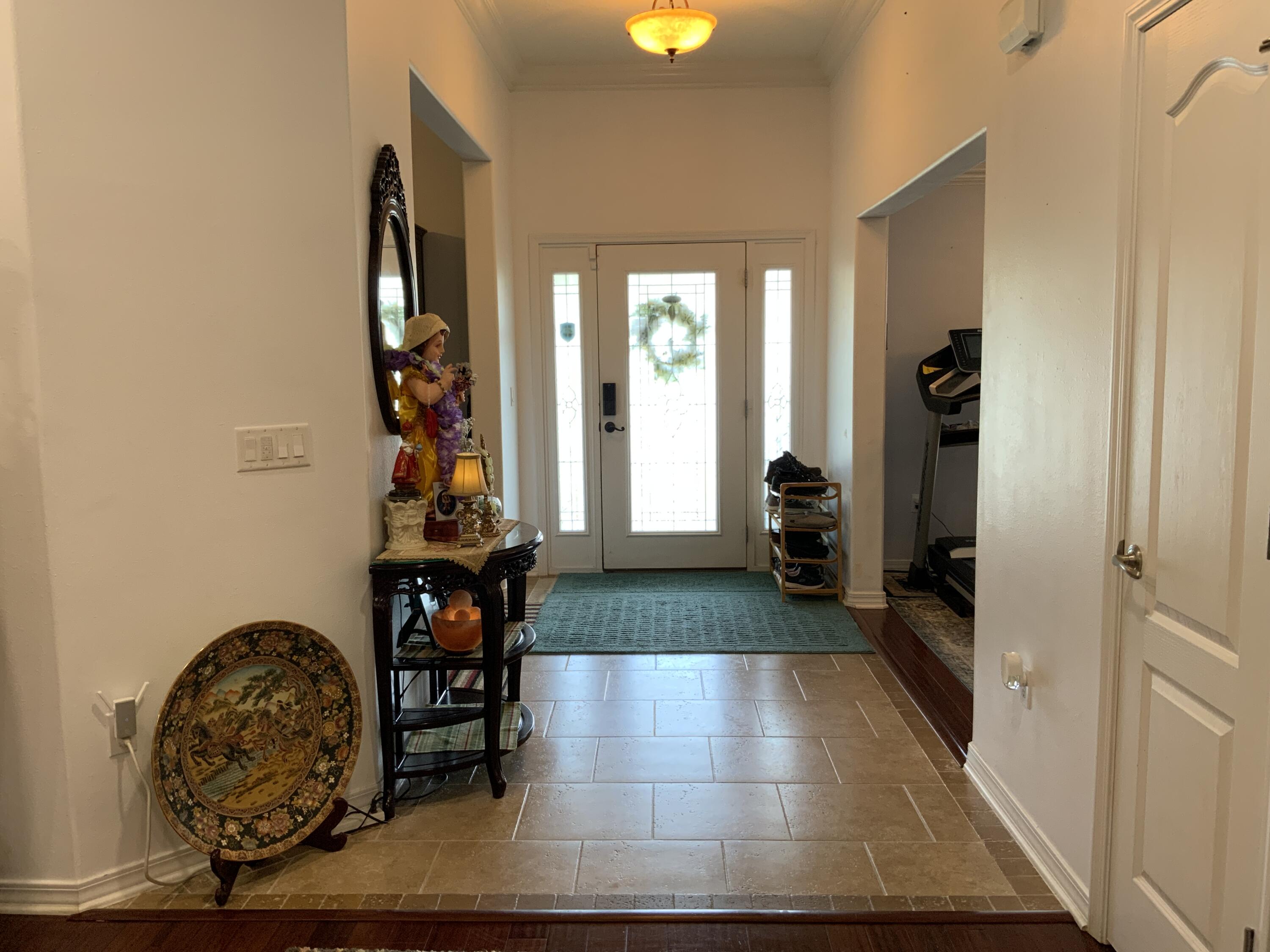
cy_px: 476
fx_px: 1064
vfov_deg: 48.2
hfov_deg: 61.7
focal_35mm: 29
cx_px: 635
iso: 80
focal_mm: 3
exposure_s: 1/60
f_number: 1.8
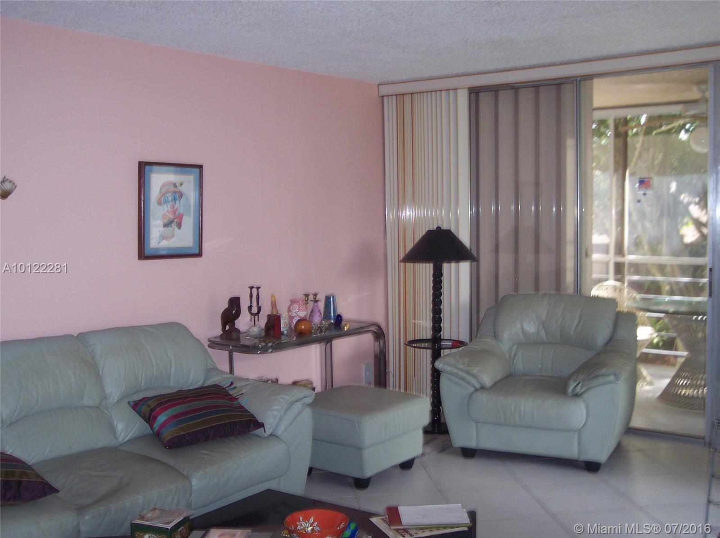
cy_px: 269
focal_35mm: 38
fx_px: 790
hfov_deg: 49.0
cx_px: 360
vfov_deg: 37.7
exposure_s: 1/30
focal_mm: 8
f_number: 2.8
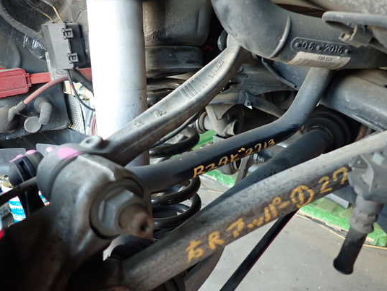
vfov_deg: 49.7
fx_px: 313
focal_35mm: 28
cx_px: 192
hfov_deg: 63.4
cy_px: 147
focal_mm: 4.5
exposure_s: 1/30
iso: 250
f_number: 2
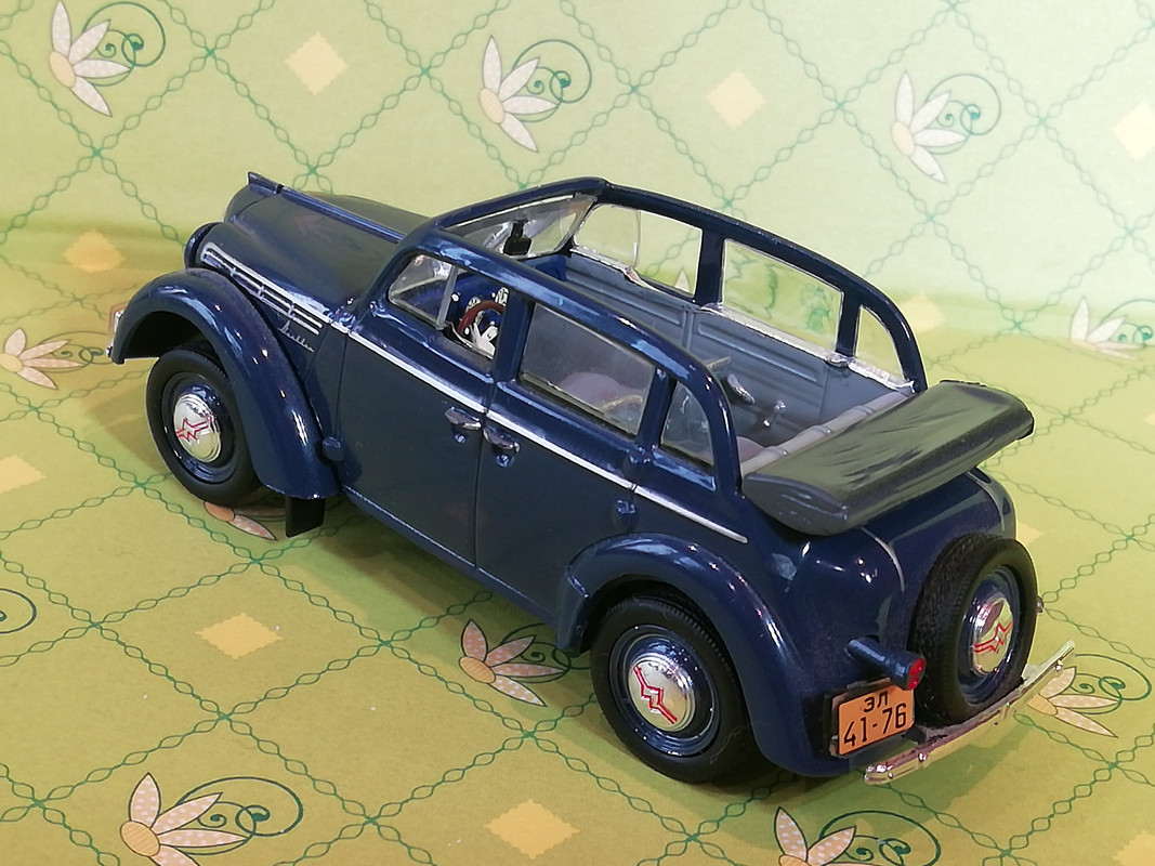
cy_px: 433
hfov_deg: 32.2
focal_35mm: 60
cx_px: 578
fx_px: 2002
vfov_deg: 24.4
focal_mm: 3.46
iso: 160
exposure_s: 1/33.3
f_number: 2.2
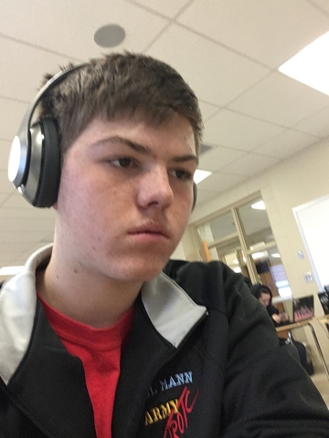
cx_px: 164
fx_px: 393
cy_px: 219
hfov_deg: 45.4
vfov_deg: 58.4
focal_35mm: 31
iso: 250
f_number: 2.4
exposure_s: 1/30
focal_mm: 2.15
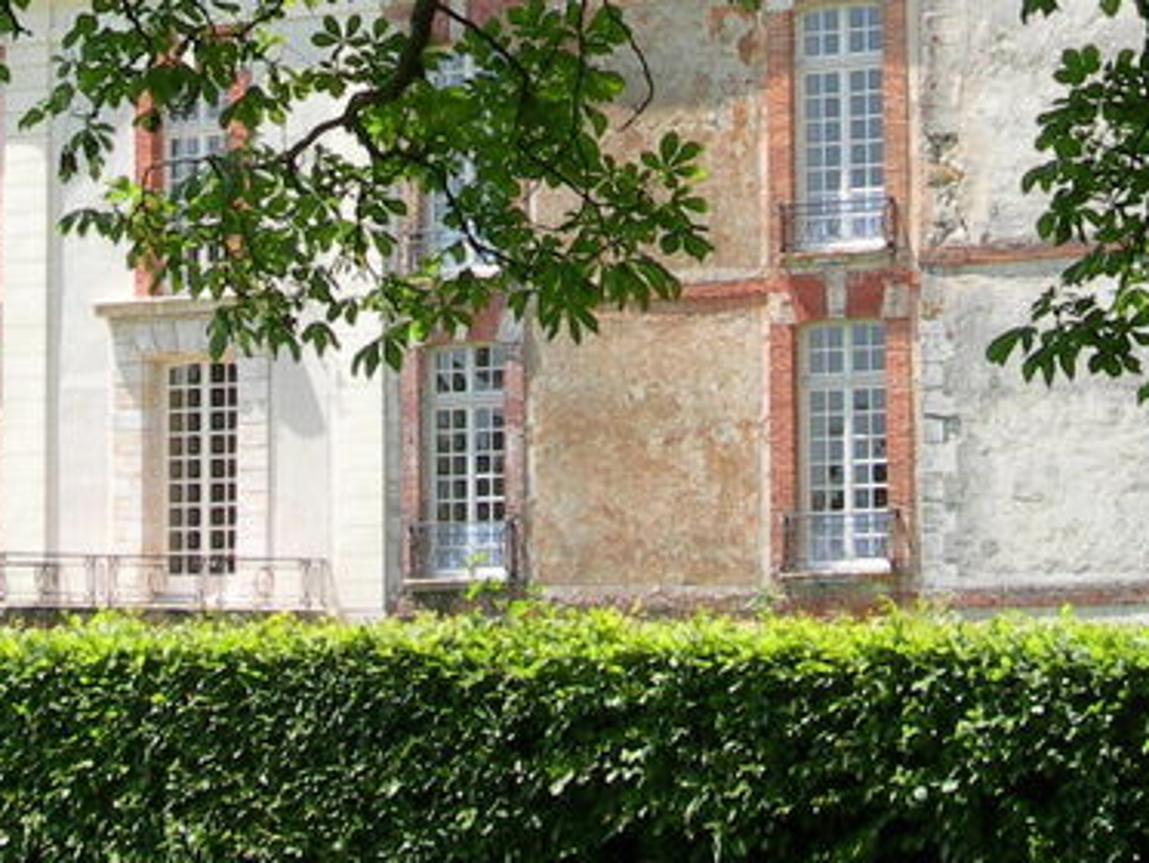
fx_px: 5445
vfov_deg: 8.9
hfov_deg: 12.0
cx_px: 573
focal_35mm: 164
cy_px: -216
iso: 50
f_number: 5.4
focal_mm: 10.6
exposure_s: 1/142
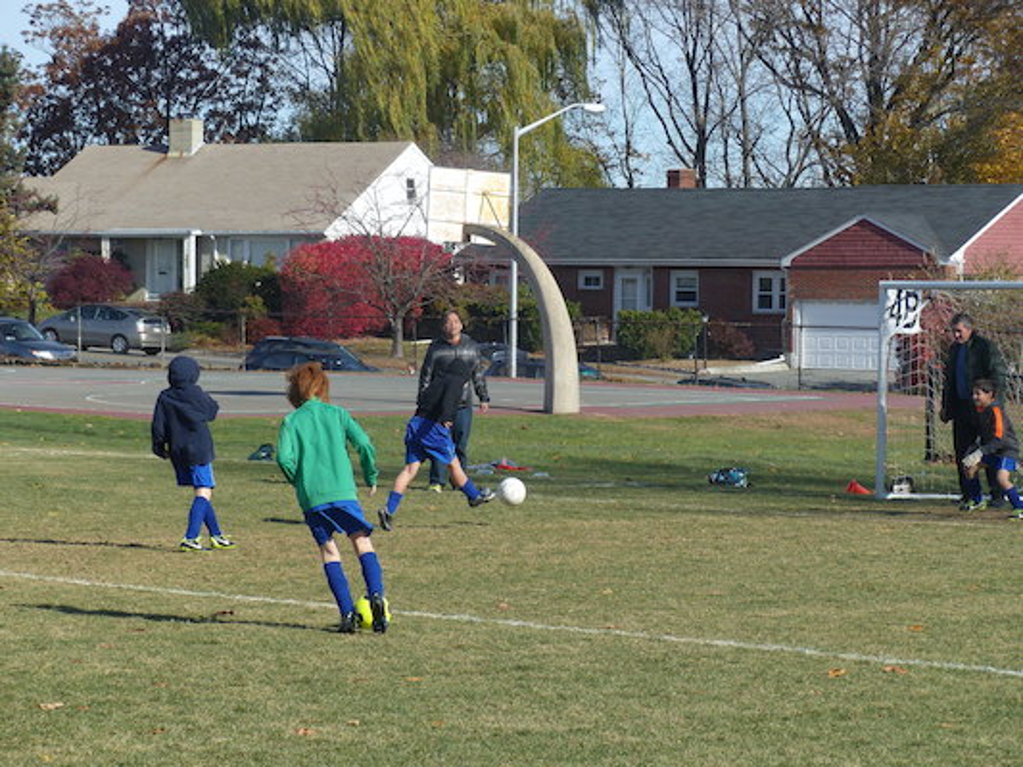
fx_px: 4138
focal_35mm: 140
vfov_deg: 10.6
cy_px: 384
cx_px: 512
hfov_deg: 14.1
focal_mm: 25.2
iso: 100
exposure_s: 1/640
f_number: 2.8
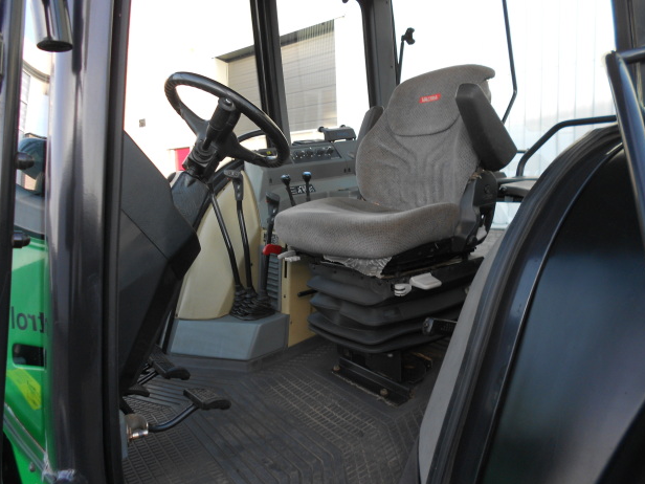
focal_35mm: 27
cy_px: 235
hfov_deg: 65.3
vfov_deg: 51.3
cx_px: 315
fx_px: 503
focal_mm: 4.6
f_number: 3.2
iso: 80
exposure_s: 1/60
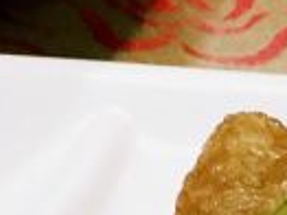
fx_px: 1284
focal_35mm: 155
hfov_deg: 12.7
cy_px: 409
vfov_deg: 9.1
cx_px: 219
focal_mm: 4.15
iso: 80
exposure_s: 1/17
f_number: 2.2
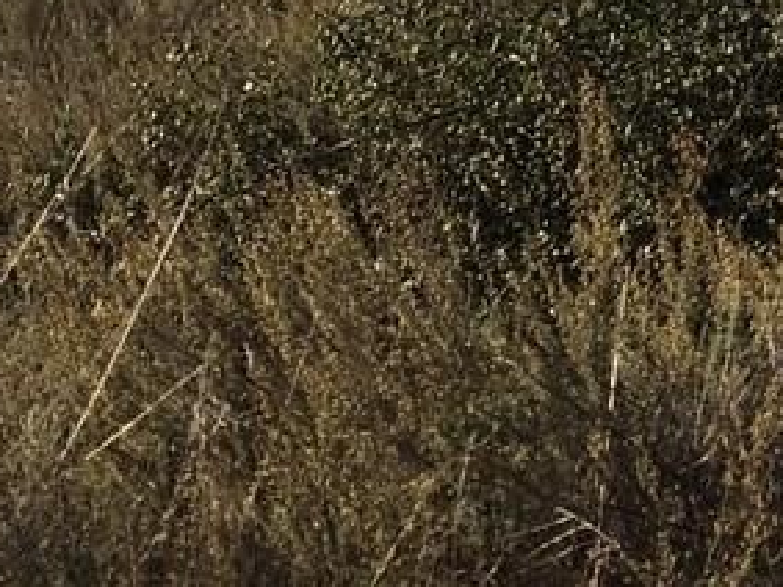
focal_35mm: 105
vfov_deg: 12.9
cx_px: 221
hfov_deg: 18.6
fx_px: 2374
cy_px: -426
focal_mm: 4.15
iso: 32
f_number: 2.2
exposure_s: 1/1866
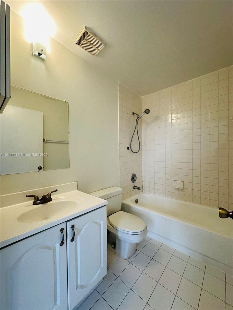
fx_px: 126
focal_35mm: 14
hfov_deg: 85.7
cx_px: 116
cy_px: 155
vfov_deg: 102.1
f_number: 2.2
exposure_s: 1/120
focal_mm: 2.22
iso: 125
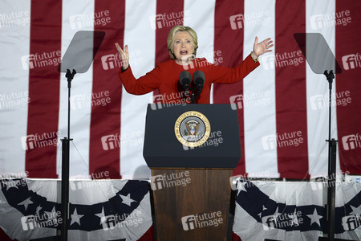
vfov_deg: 4.6
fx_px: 3008
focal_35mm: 300
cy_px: 120
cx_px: 180
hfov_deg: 6.9
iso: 1600
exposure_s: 1/500
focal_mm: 300
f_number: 5
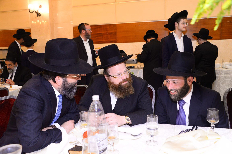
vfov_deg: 38.9
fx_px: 219
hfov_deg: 55.8
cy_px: 77
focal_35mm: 34
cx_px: 116
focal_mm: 34
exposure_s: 1/125
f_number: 5.6
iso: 2000
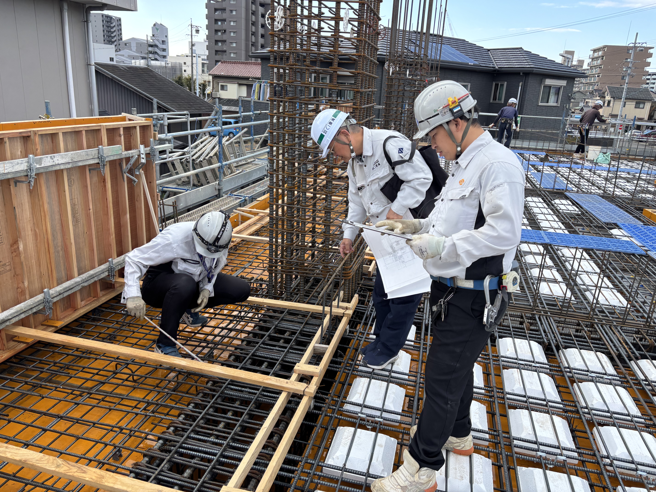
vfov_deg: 53.1
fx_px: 493
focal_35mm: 26
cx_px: 328
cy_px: 246
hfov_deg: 67.3
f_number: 1.6
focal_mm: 5.96
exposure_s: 1/1103
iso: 50
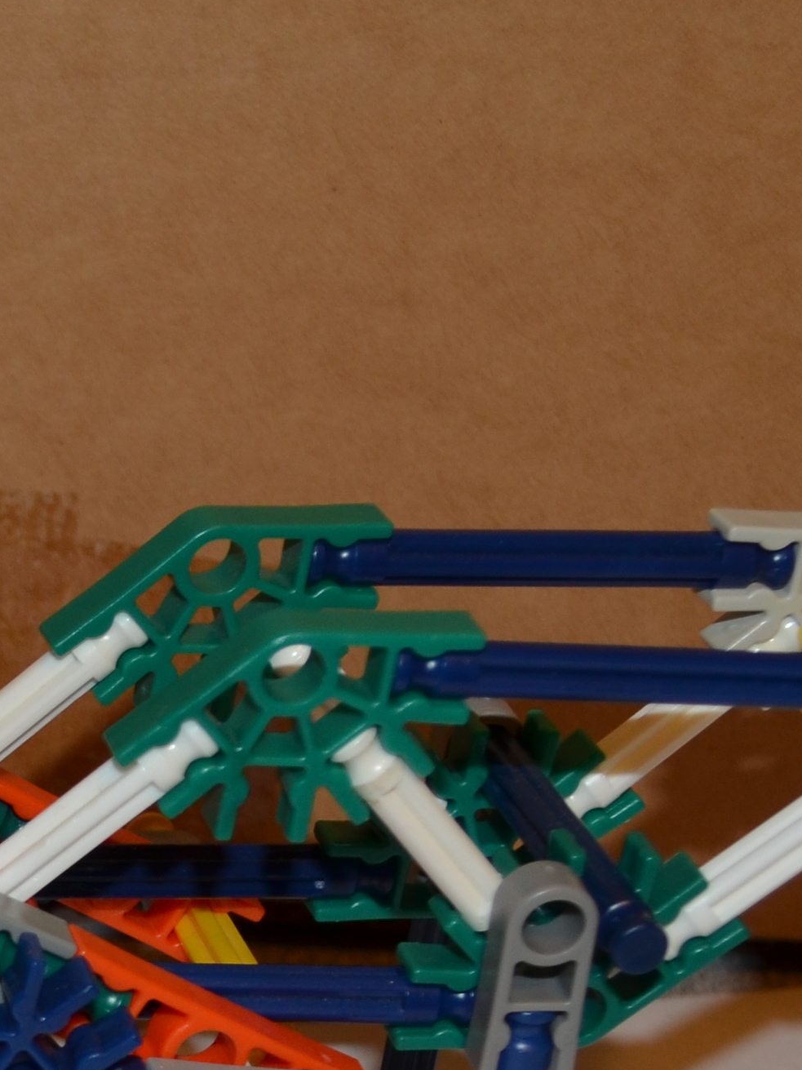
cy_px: 1062
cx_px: -795
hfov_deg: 11.3
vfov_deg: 16.2
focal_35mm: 119
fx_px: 3677
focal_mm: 22
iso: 200
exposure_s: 1/30
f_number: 5.6
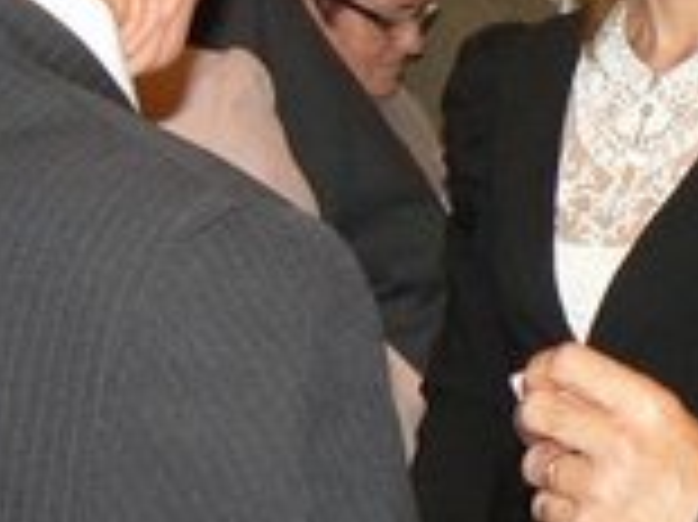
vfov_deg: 9.8
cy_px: 184
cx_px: 829
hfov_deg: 12.8
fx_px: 3042
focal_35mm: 151
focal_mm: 6
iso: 125
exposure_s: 1/30
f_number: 2.8
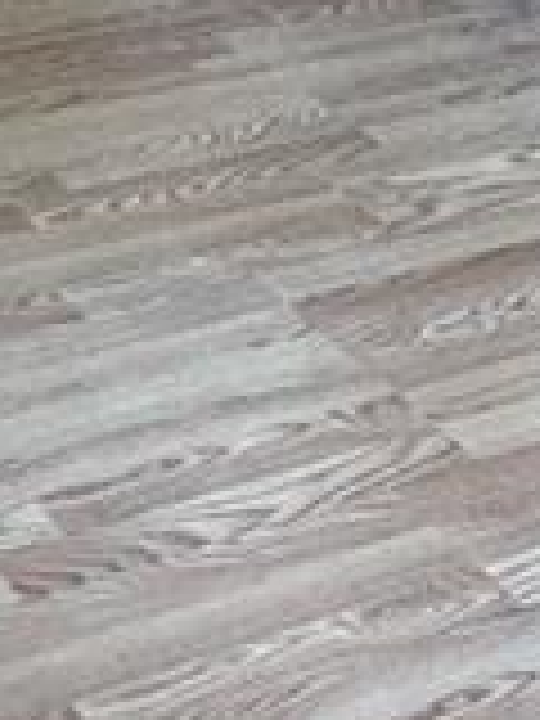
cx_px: -140
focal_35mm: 105
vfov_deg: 16.7
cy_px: -405
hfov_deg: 13.6
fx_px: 2184
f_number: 2.2
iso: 400
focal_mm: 2.22
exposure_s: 1/60
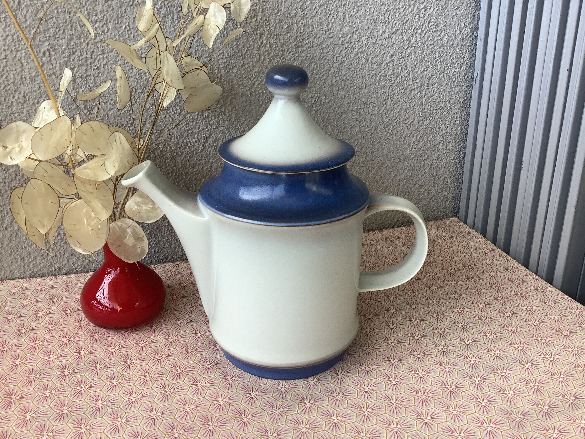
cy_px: 220
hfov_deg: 58.4
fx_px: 524
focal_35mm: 31
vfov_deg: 45.4
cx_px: 292
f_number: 2.4
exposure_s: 1/100
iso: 32
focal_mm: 3.3
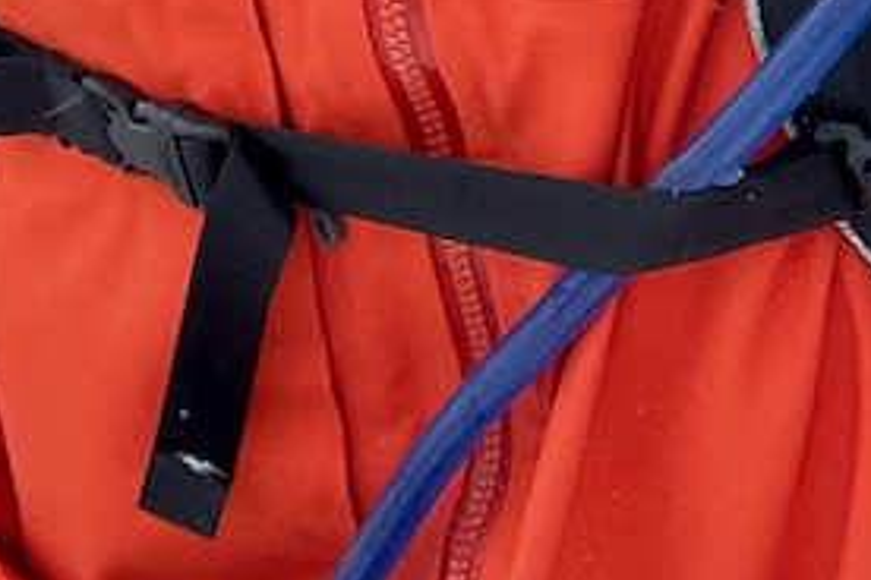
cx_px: -524
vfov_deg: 10.3
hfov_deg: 16.4
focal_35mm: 111
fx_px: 2685
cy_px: -927
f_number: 2.2
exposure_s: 1/265
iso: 25
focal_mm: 2.71
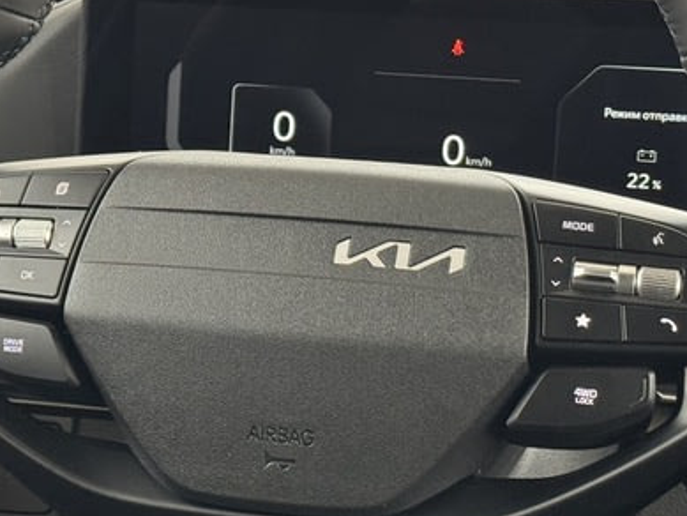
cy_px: 252
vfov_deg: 13.3
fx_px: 2204
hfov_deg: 17.7
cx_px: 385
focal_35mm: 111
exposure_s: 1/33
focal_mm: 6.76
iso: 400
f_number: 1.78
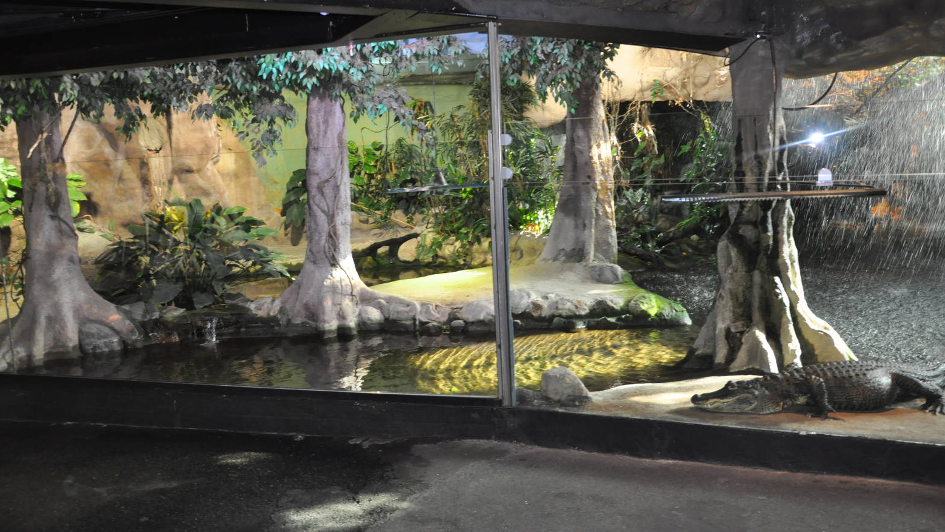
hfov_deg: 66.1
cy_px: 233
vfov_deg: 40.1
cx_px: 469
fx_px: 727
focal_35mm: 29
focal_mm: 18
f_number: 4
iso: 800
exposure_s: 1/60
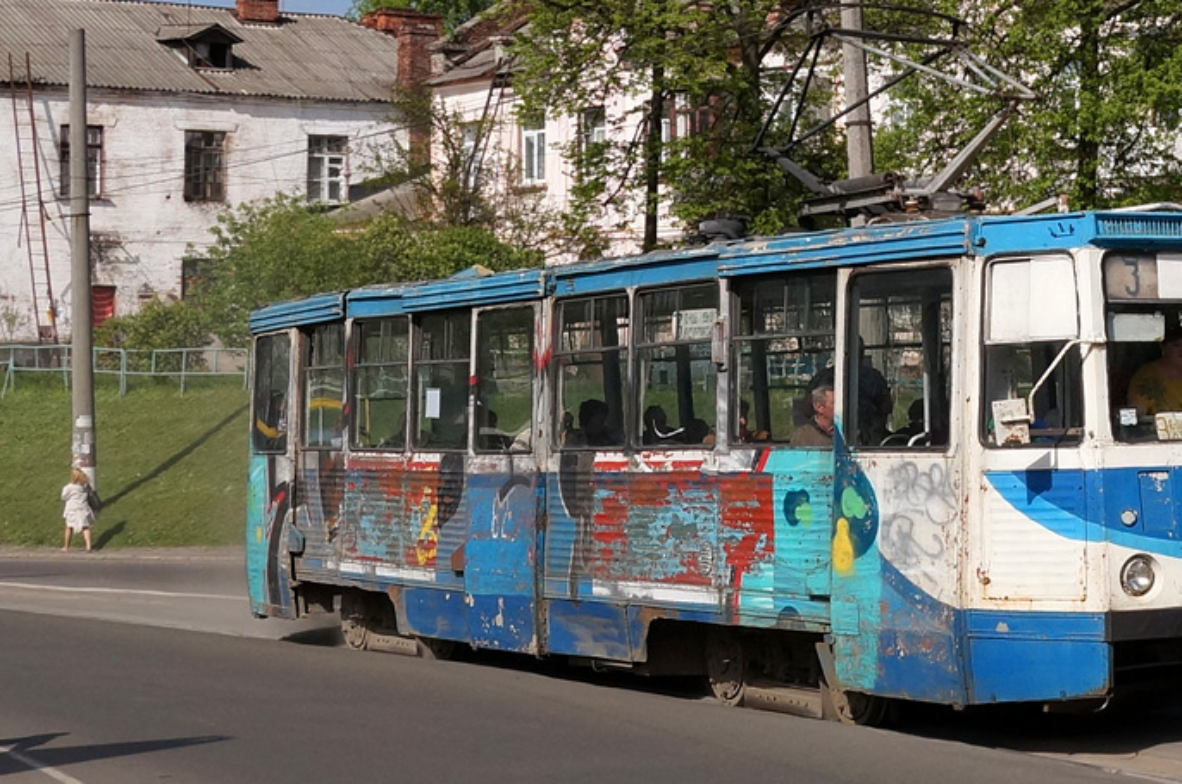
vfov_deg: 21.1
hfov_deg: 31.4
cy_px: 120
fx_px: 2065
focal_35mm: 63
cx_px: 875
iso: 400
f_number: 10
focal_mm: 24
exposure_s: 1/1000
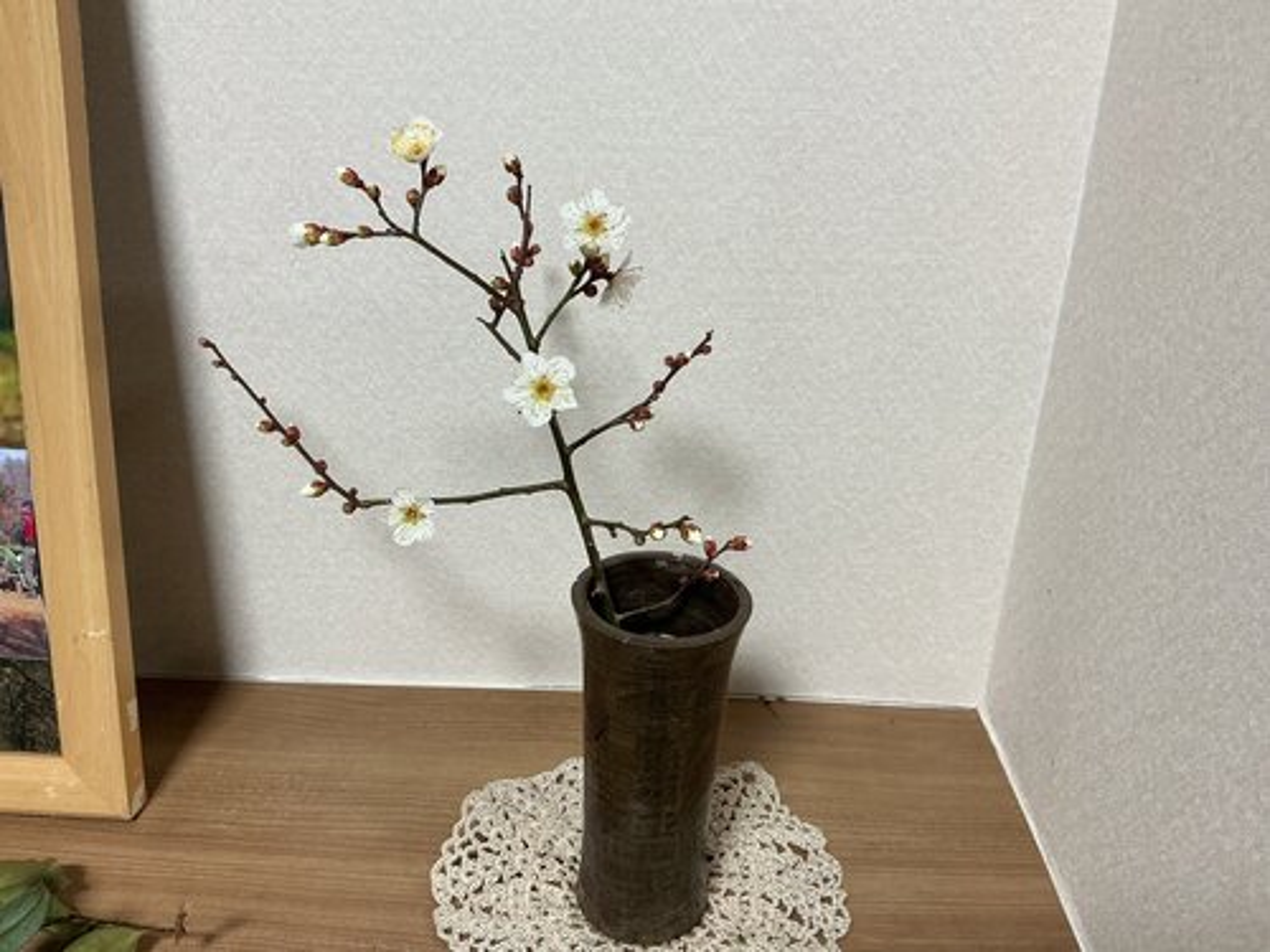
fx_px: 1064
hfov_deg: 61.7
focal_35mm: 29
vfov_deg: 48.2
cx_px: 635
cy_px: 476
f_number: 1.8
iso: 64
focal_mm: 3
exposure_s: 1/60
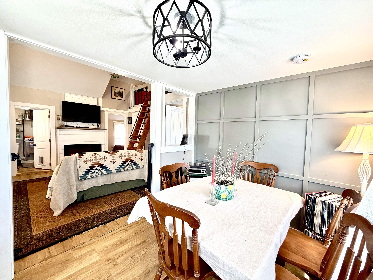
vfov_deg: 85.7
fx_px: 151
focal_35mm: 14
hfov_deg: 102.1
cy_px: 140
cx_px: 186
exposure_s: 1/120
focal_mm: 2.22
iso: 160
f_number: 2.2
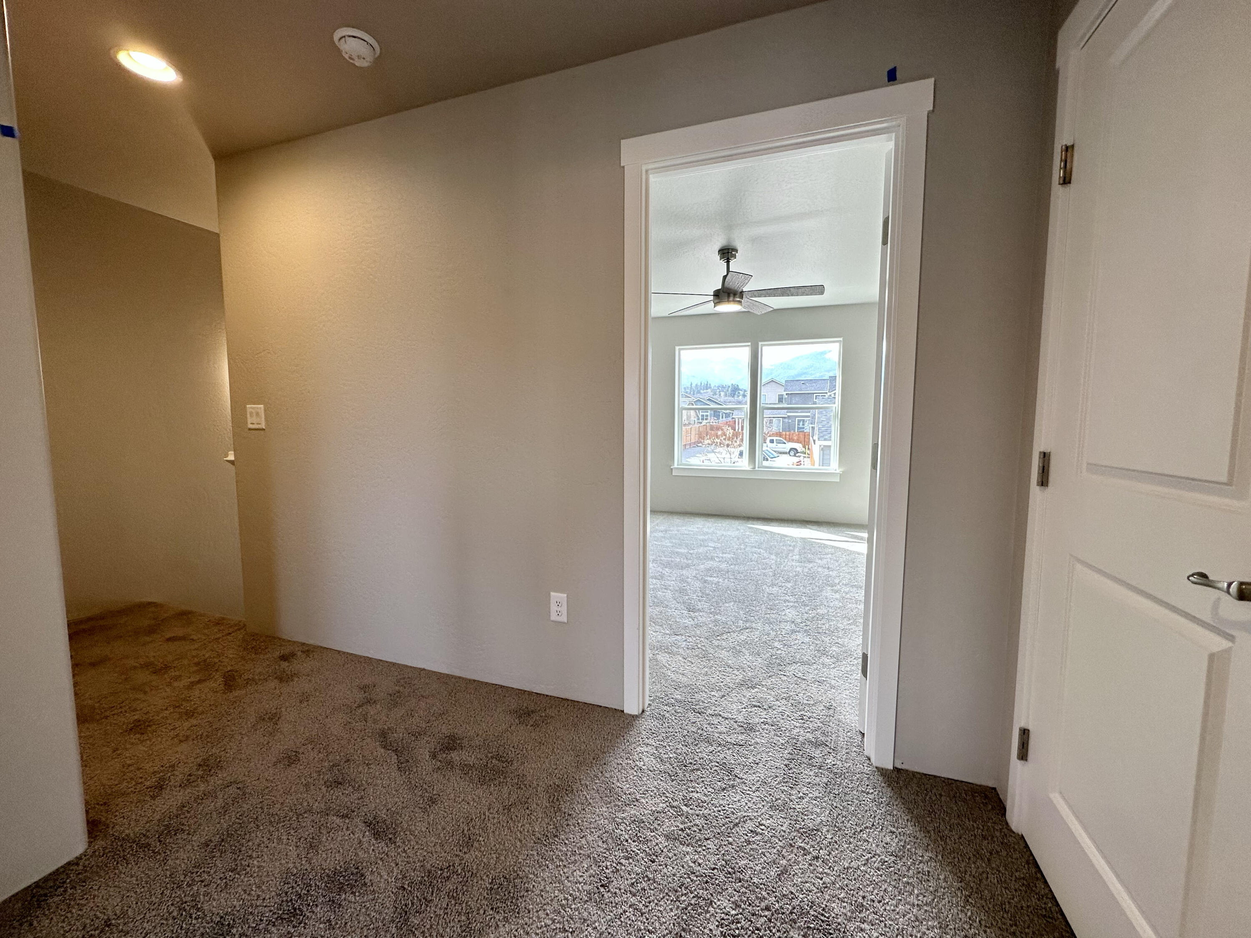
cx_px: 626
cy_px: 469
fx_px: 506
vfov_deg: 85.7
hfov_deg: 102.1
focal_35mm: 14
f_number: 2.2
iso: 80
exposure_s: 1/120
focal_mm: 2.22
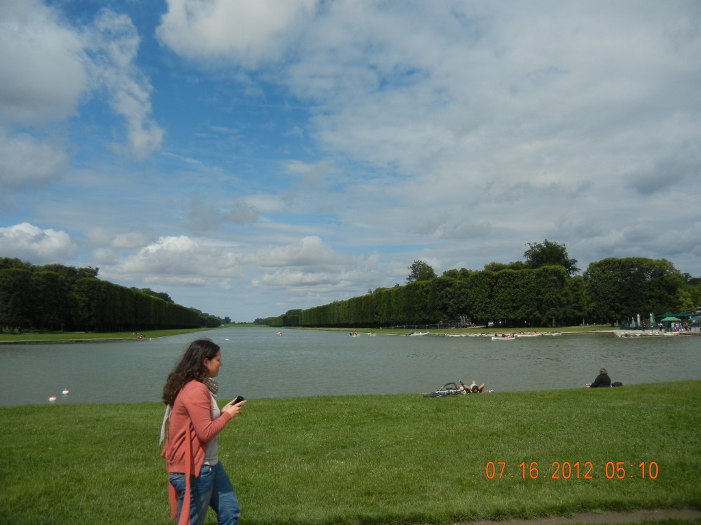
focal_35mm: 30
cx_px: 350
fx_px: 608
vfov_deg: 46.8
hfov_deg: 60.0
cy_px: 262
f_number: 7
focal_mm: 5.4
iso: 160
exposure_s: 1/900
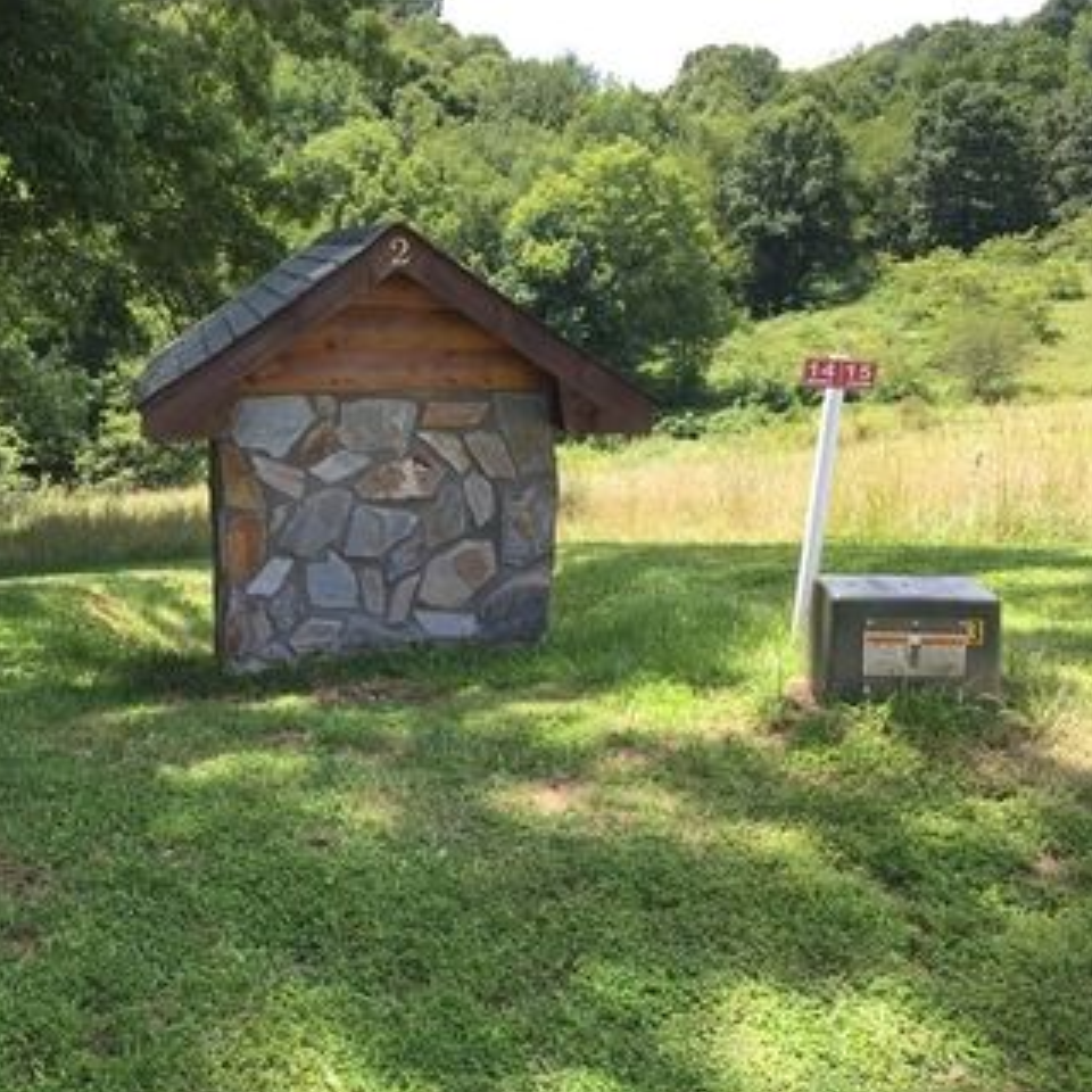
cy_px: 524
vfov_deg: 41.9
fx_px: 1428
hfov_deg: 40.7
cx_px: 273
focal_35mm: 40
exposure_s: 1/444
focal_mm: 4.15
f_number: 2.2
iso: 32
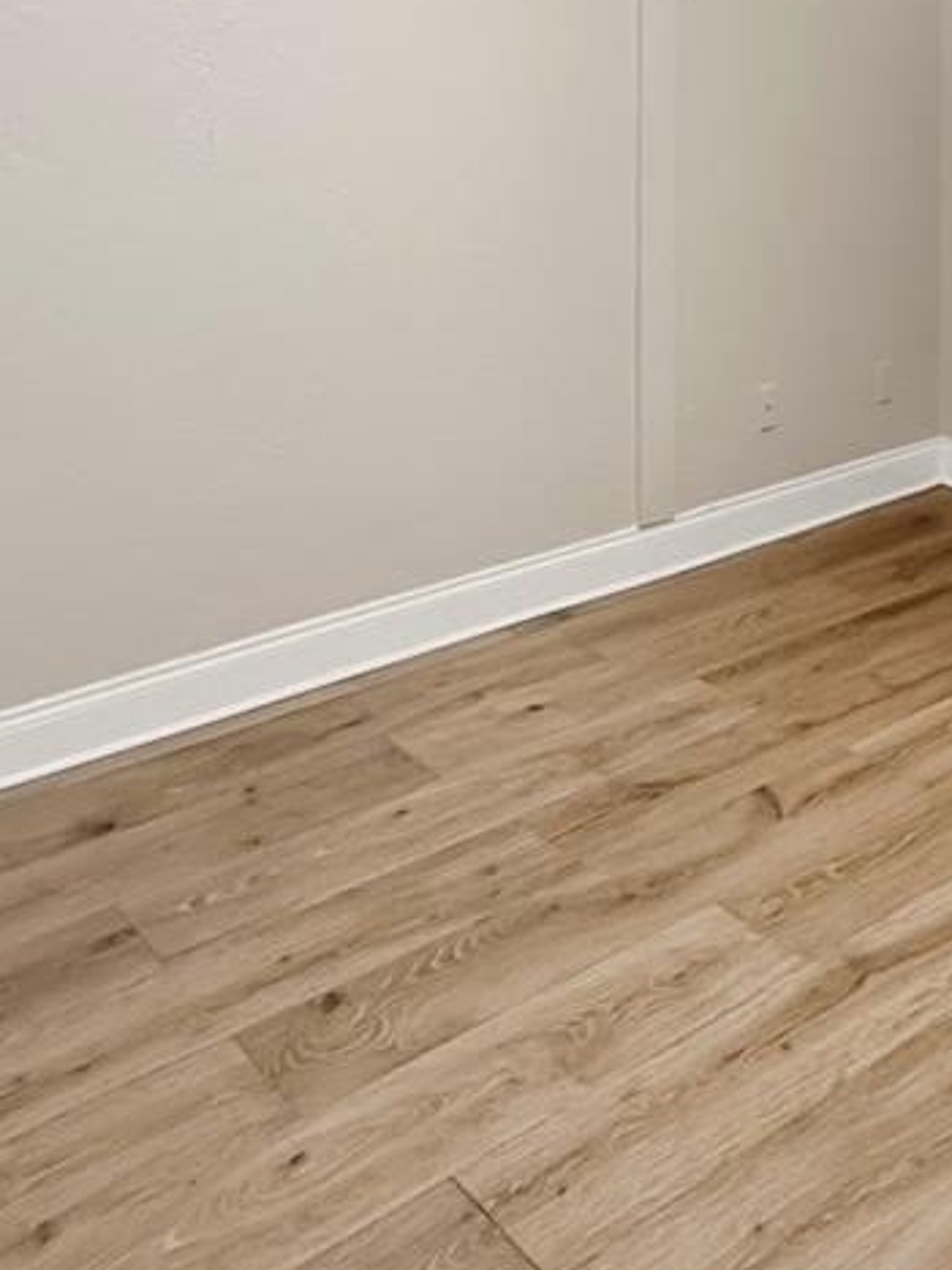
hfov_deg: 39.6
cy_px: 158
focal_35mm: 36
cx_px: 528
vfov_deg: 46.9
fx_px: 1321
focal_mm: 2.2
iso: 320
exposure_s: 1/120
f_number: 2.2
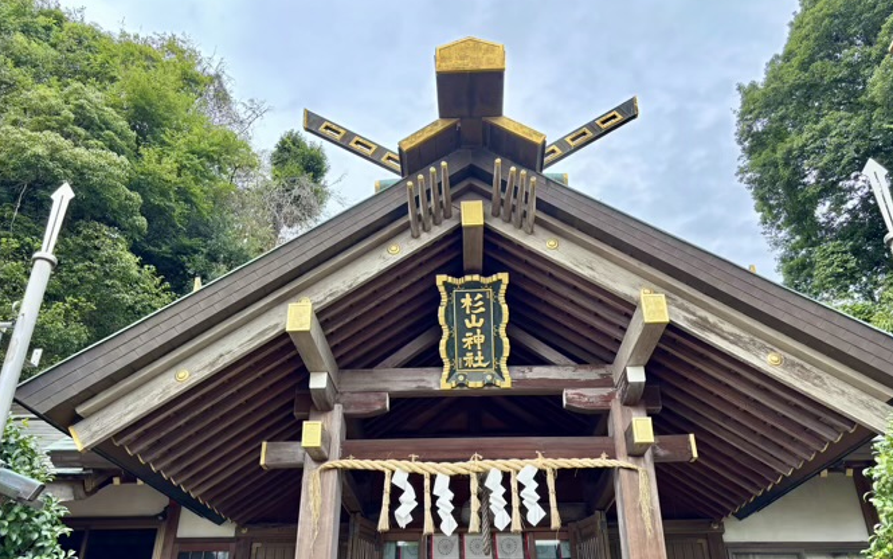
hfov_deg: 64.6
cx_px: 436
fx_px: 706
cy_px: 333
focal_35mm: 29
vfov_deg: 43.0
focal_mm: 5.96
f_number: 1.6
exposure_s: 1/475
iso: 50
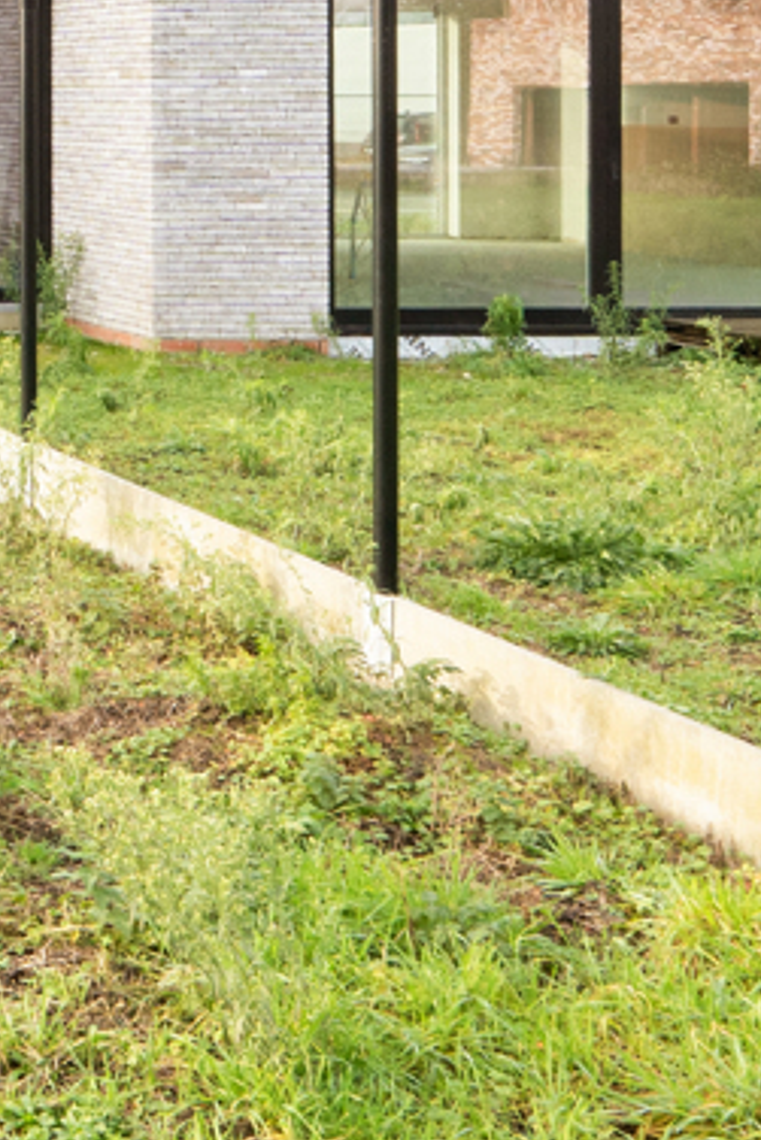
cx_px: -873
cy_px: 85
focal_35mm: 67
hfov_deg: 15.2
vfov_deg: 28.7
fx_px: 2122
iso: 250
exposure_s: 1/60
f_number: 11
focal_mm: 14
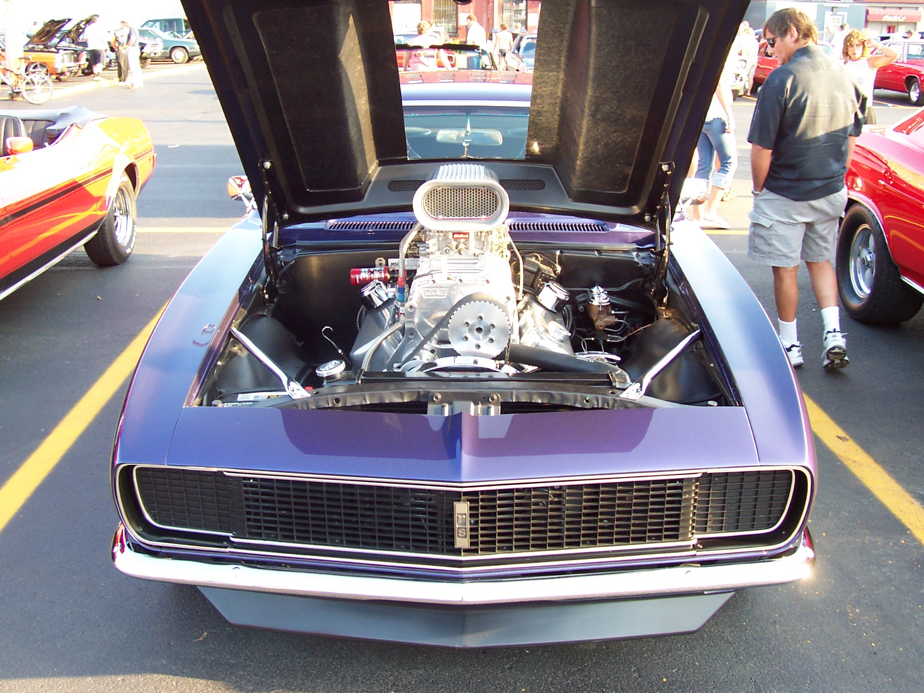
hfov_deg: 50.1
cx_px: 462
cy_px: 346
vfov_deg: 38.7
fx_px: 988
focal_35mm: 37
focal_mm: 5.6
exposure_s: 1/90
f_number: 2.8
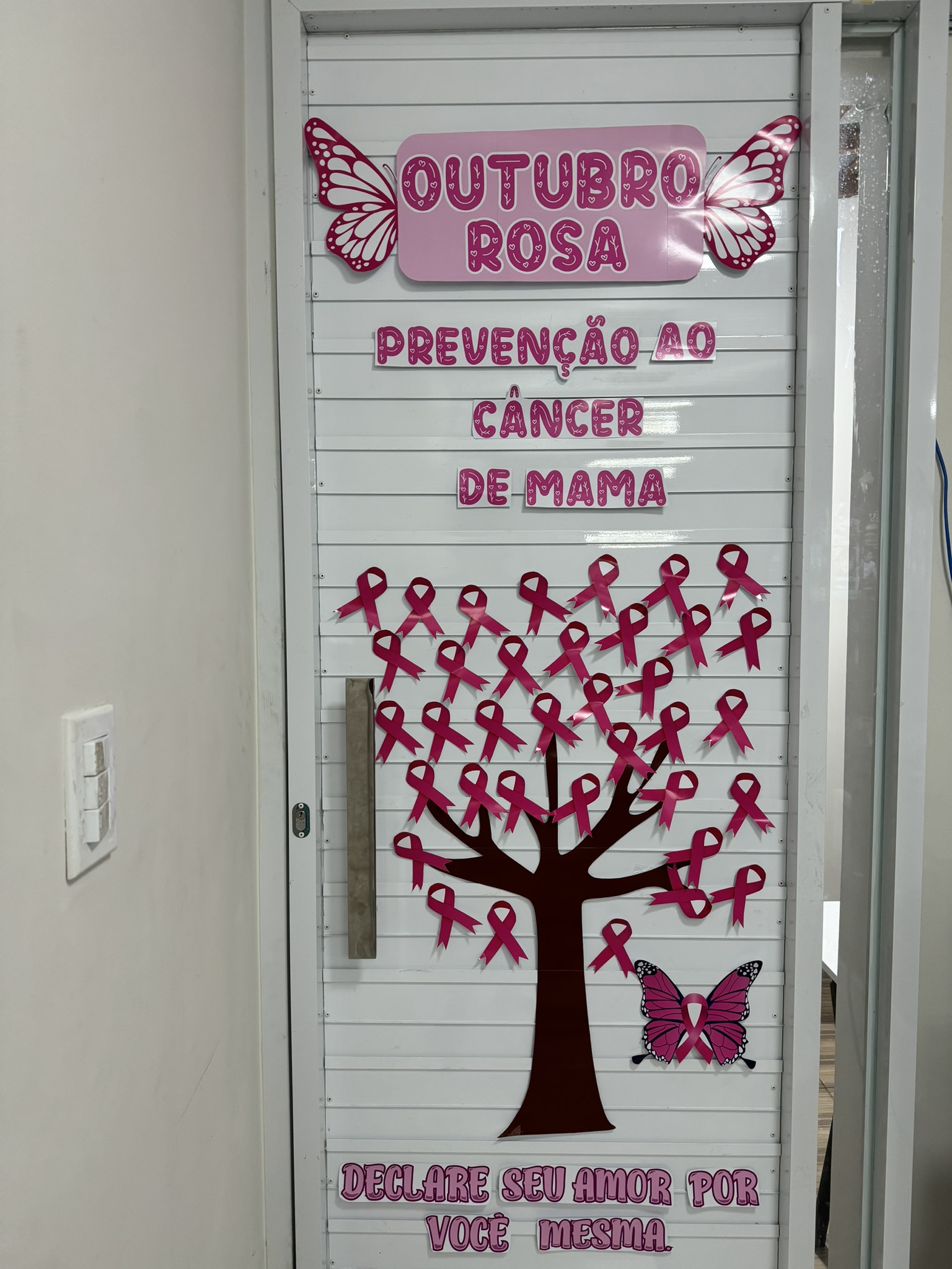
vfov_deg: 71.6
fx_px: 880
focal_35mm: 24
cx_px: 476
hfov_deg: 56.8
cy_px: 634
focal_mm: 6.76
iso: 200
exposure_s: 1/120
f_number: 1.78
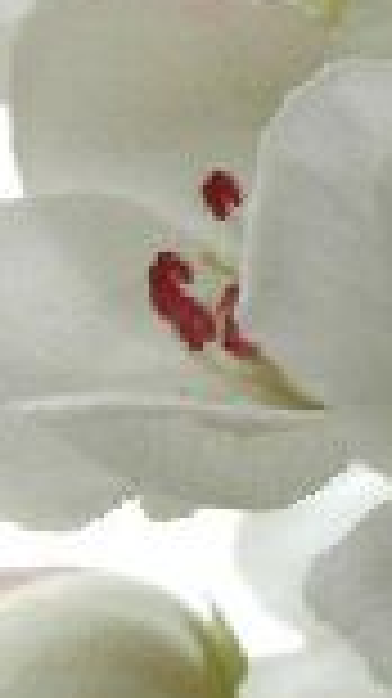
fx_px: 9878
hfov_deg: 2.3
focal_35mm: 534
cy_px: 290
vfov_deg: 4.0
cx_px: 658
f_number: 22
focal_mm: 105
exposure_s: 1/40
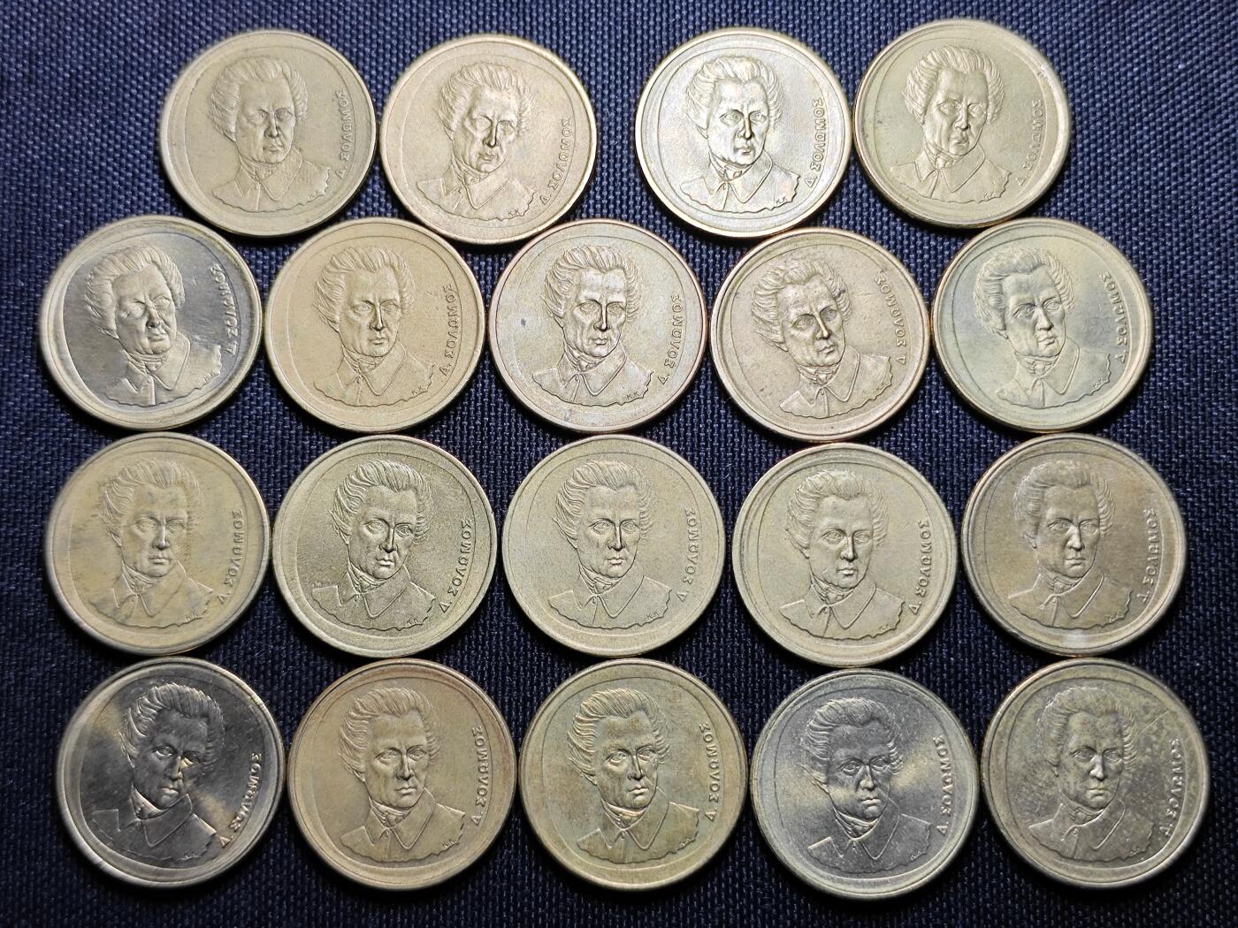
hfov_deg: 38.9
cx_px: 619
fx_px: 1752
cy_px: 464
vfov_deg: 29.7
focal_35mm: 49
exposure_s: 1/100
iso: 50
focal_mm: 5.84
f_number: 1.6
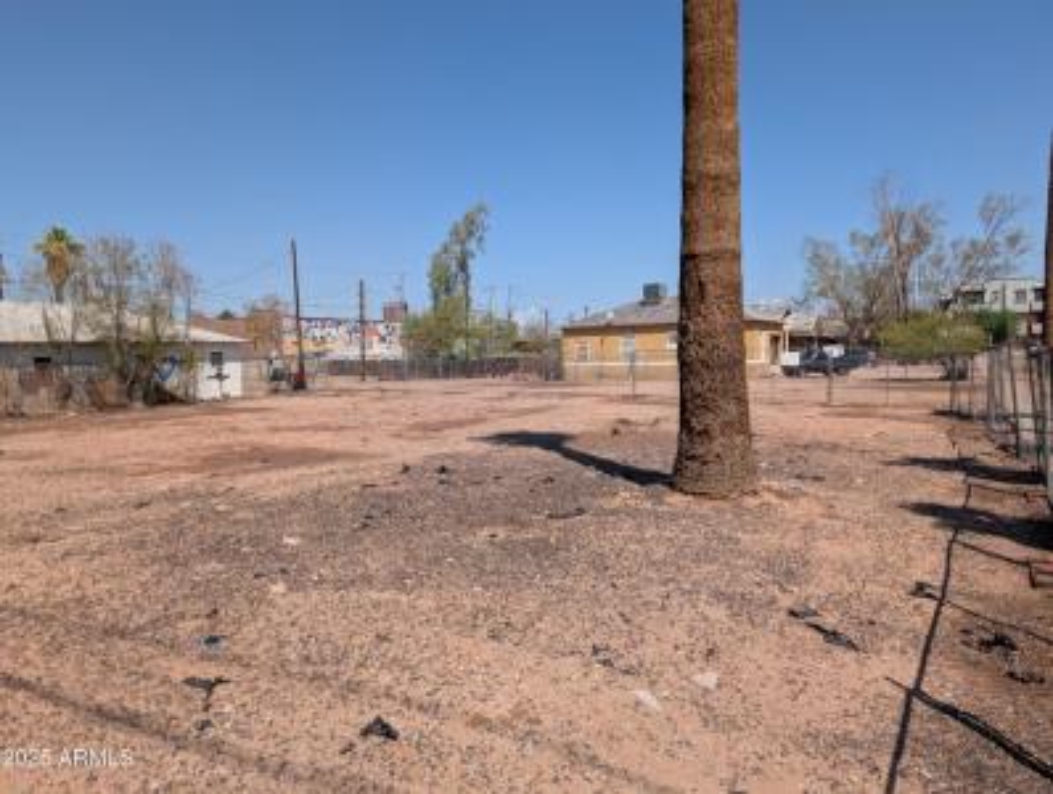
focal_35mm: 24
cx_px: 526
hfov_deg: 71.5
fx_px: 731
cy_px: 397
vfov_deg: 57.0
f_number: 1.68
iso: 21
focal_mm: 6.9
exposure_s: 1/1151
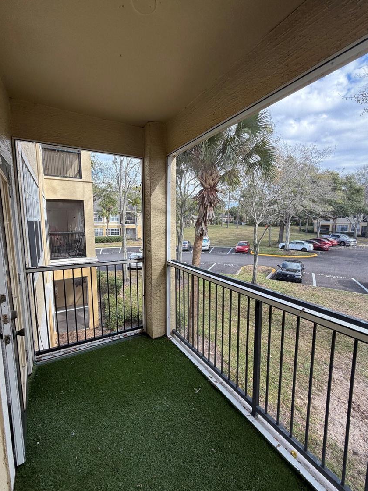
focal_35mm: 15
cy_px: 247
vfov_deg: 98.2
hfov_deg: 81.7
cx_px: 175
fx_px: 213
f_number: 2.2
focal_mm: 2.22
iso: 50
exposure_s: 1/198
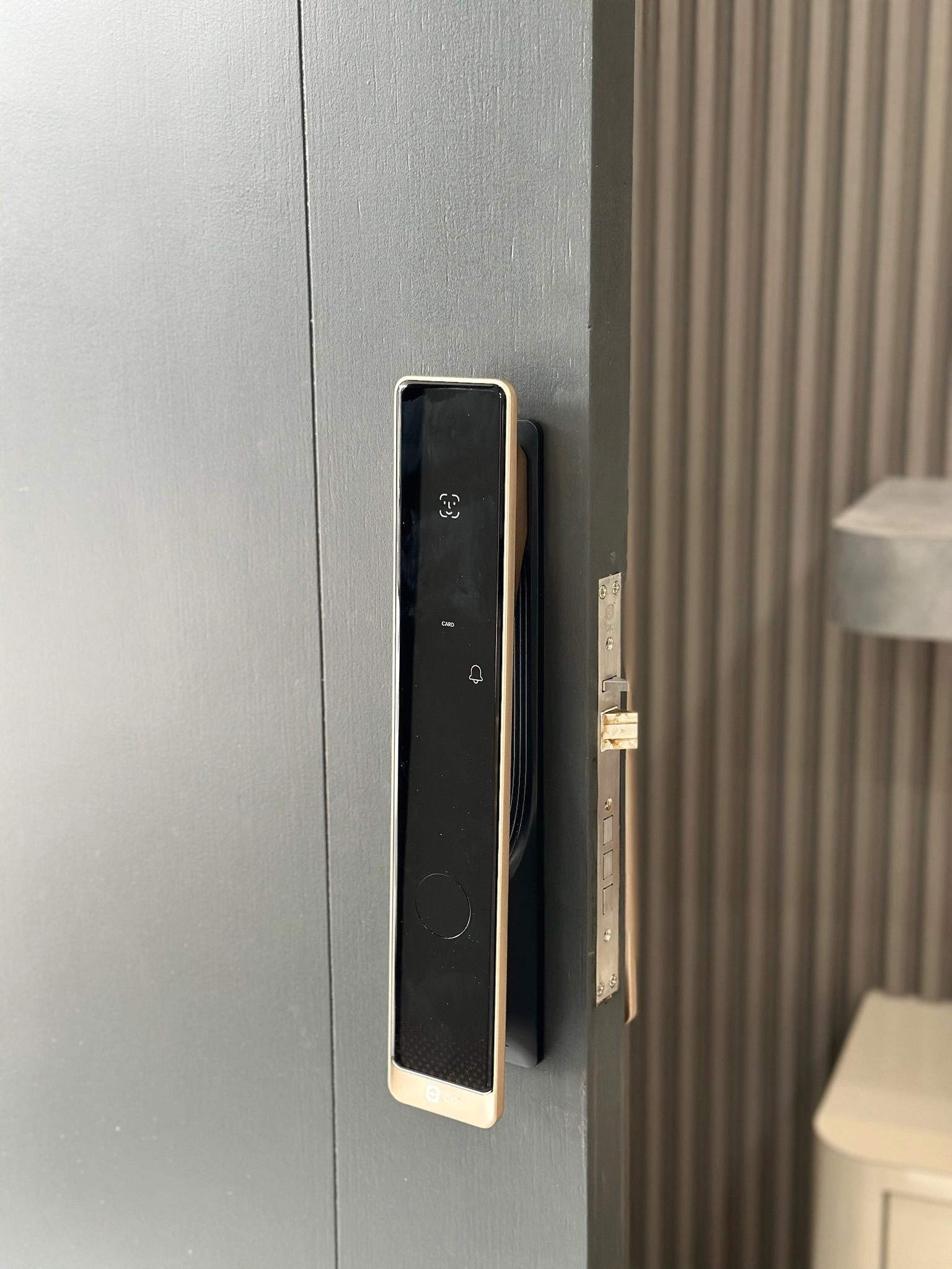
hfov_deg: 30.3
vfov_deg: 39.7
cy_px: 634
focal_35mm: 48
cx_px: 476
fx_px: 1760
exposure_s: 1/100
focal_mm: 6.86
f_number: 1.78
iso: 160
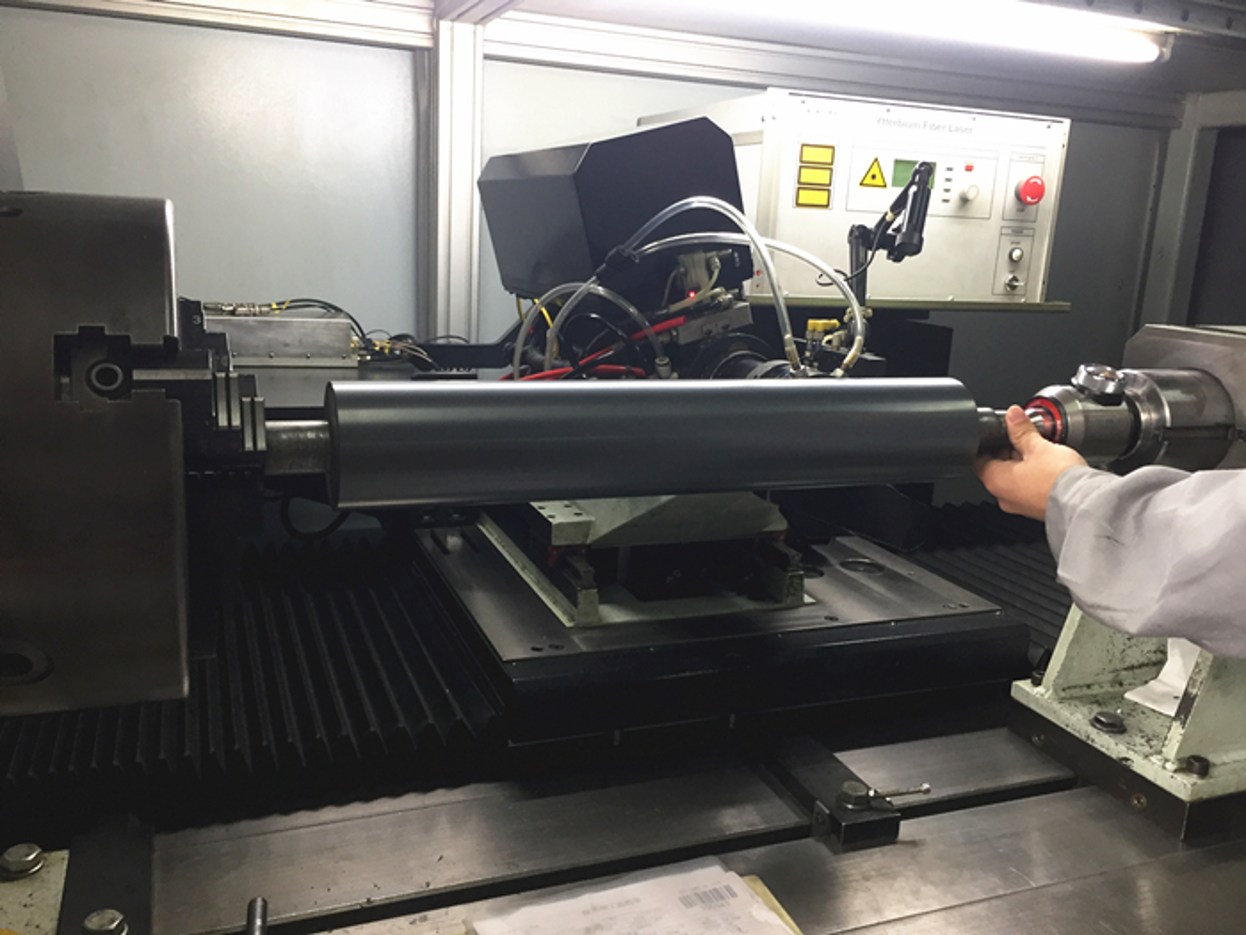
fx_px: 1044
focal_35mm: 29
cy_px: 468
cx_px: 623
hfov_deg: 61.7
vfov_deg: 48.2
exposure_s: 1/33
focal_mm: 4.15
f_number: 2.2
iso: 125
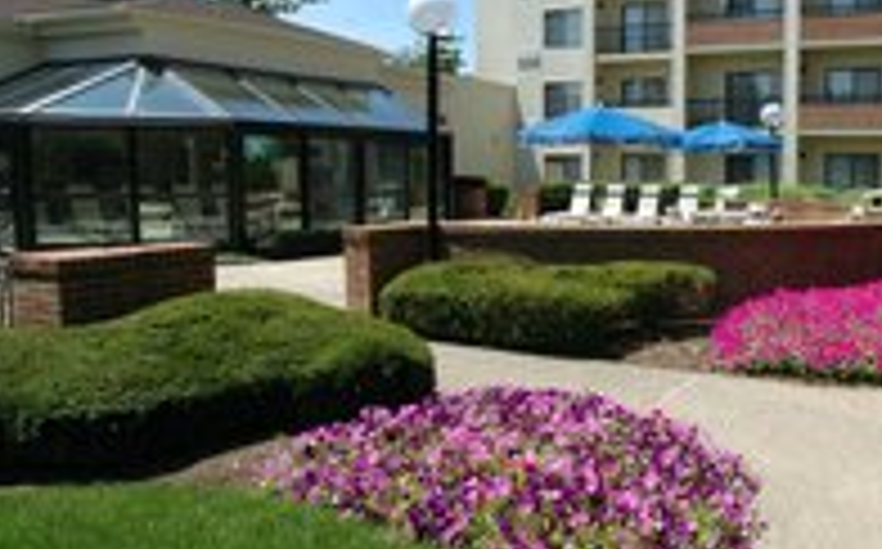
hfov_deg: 54.5
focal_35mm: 33
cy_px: 234
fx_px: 792
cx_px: 698
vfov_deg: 38.1
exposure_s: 1/80
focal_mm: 11
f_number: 18
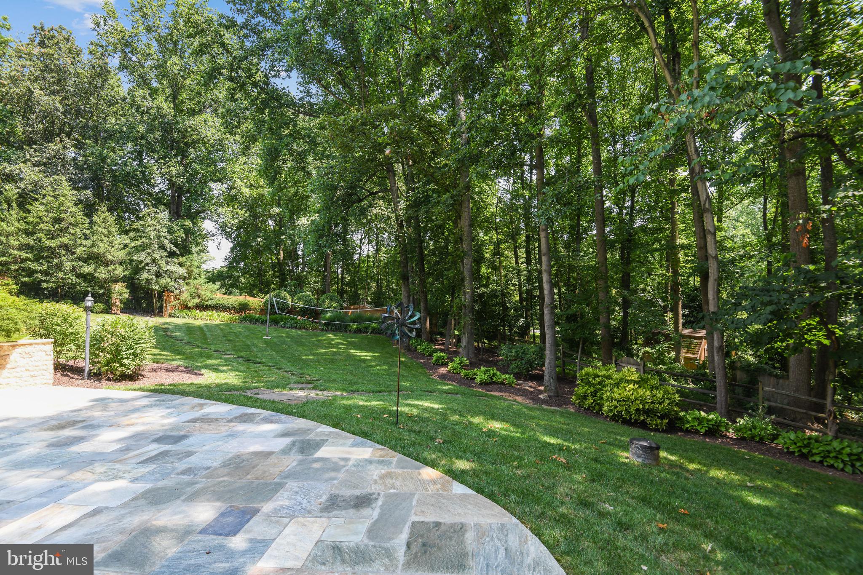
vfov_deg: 73.7
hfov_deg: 96.7
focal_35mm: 16
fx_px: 383
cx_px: 432
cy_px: 288
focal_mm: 16
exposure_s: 1/200
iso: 640
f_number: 7.1
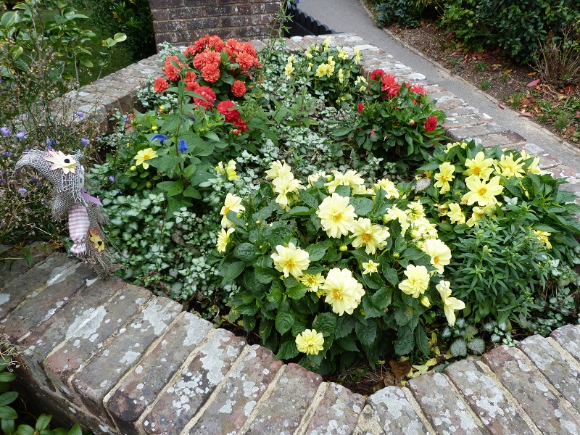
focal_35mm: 25
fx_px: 419
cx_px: 290
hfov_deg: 69.4
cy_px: 218
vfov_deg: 54.9
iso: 80
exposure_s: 1/160
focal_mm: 4.5
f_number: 4
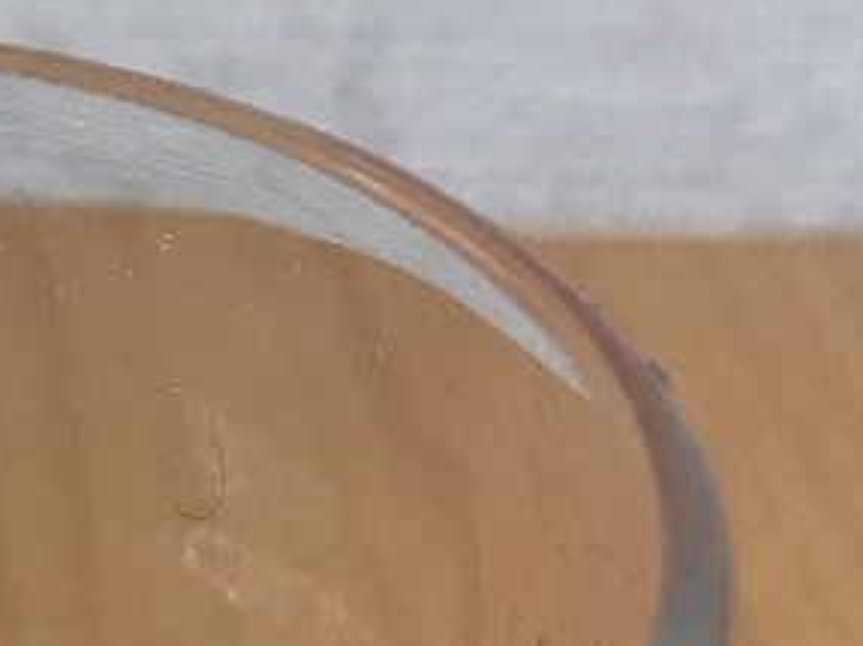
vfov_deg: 12.3
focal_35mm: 117
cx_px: -174
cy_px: 808
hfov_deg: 16.2
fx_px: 2916
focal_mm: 3.99
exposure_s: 1/15
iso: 100
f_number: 1.8
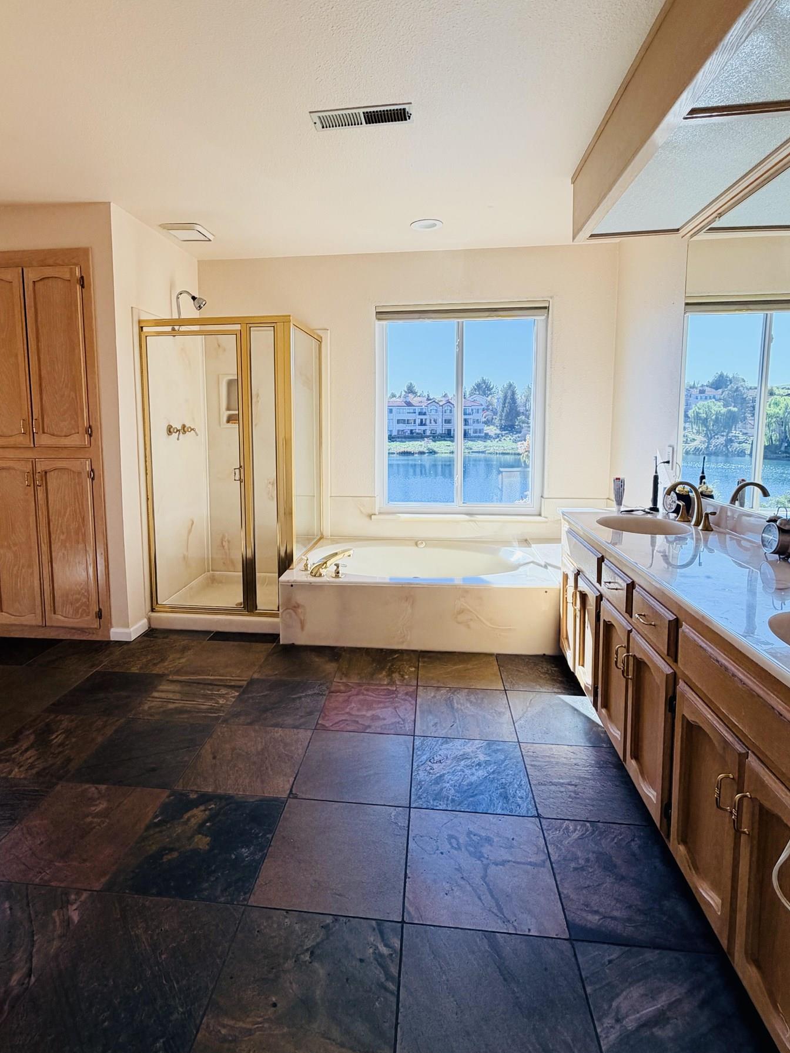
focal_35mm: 18
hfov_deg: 71.5
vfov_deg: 87.5
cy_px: 478
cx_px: 367
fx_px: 548
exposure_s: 1/216
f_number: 2.2
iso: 50
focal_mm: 2.22
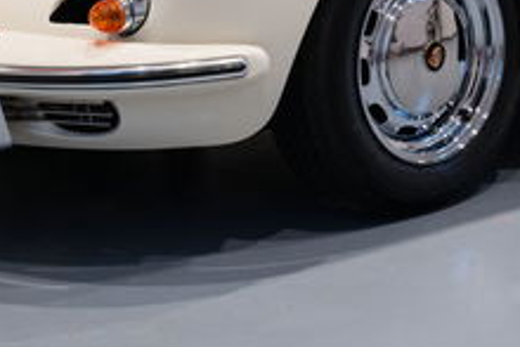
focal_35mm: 122
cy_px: -92
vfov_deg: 11.0
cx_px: 409
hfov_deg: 16.7
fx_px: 1763
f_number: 10
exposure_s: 2
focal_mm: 35
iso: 100
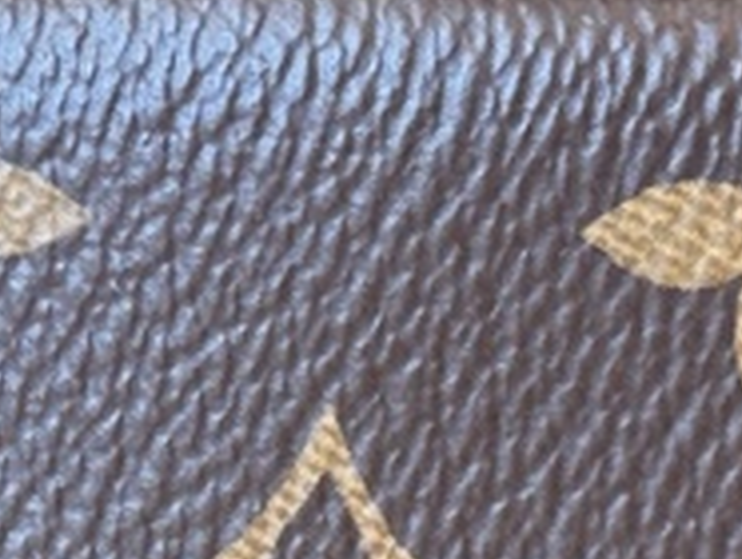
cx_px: -247
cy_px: 443
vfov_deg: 5.7
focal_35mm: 260
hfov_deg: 7.5
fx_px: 5580
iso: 125
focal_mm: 6.76
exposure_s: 1/50
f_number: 1.78
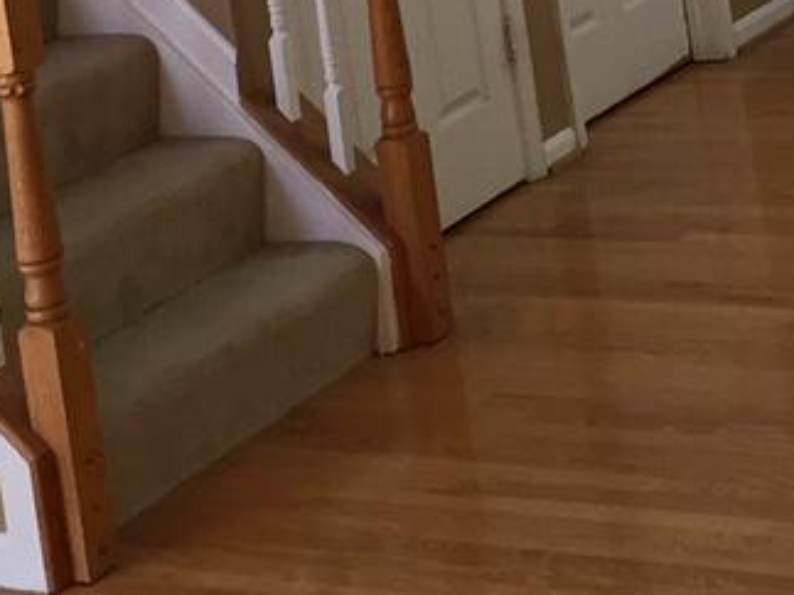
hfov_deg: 17.1
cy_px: -526
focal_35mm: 115
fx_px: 2637
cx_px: 536
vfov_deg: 11.7
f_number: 2.2
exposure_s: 1/30
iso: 40
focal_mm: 4.15
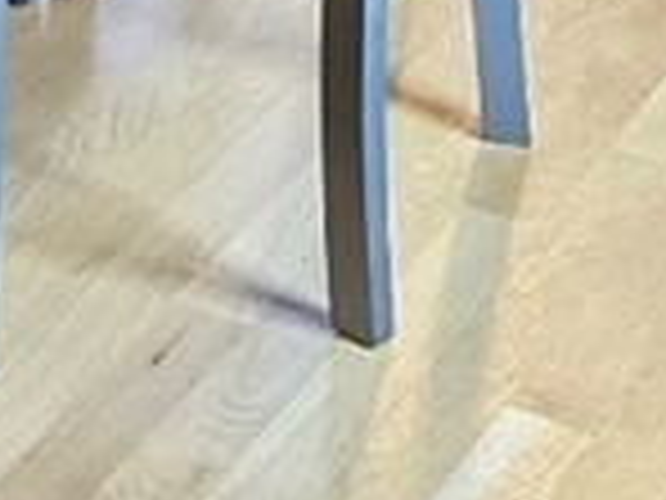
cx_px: -603
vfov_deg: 8.2
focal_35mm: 159
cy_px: -896
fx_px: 3059
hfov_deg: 11.4
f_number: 1.7
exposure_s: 1/60
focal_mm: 6.3
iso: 500
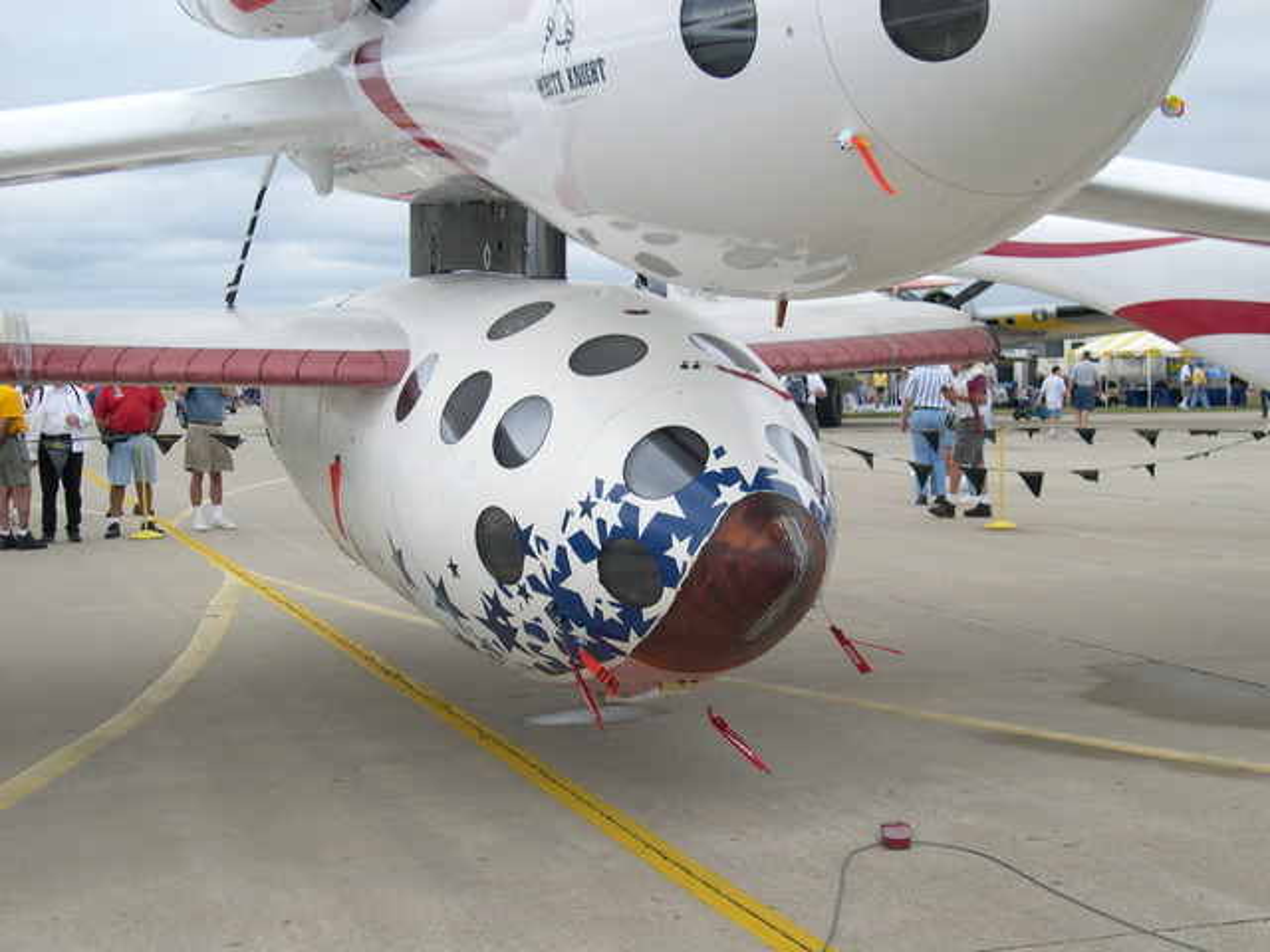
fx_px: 2091
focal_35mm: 57
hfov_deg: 33.8
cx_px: 635
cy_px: 476
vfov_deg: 25.7
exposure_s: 1/202
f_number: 3.4
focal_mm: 12.2
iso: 100
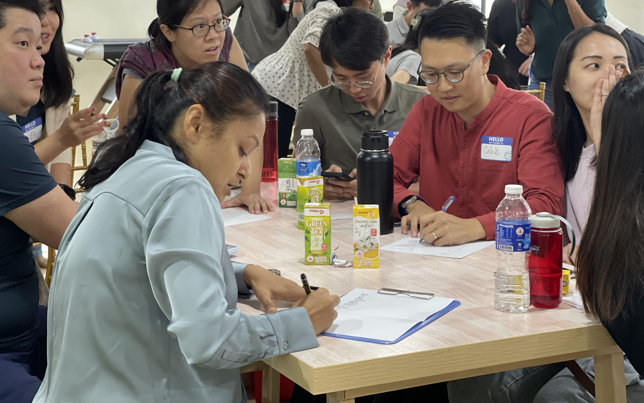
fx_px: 1193
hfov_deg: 30.2
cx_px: 323
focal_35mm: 68
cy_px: 167
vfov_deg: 19.1
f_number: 2.2
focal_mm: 7.5
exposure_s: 1/34
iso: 320
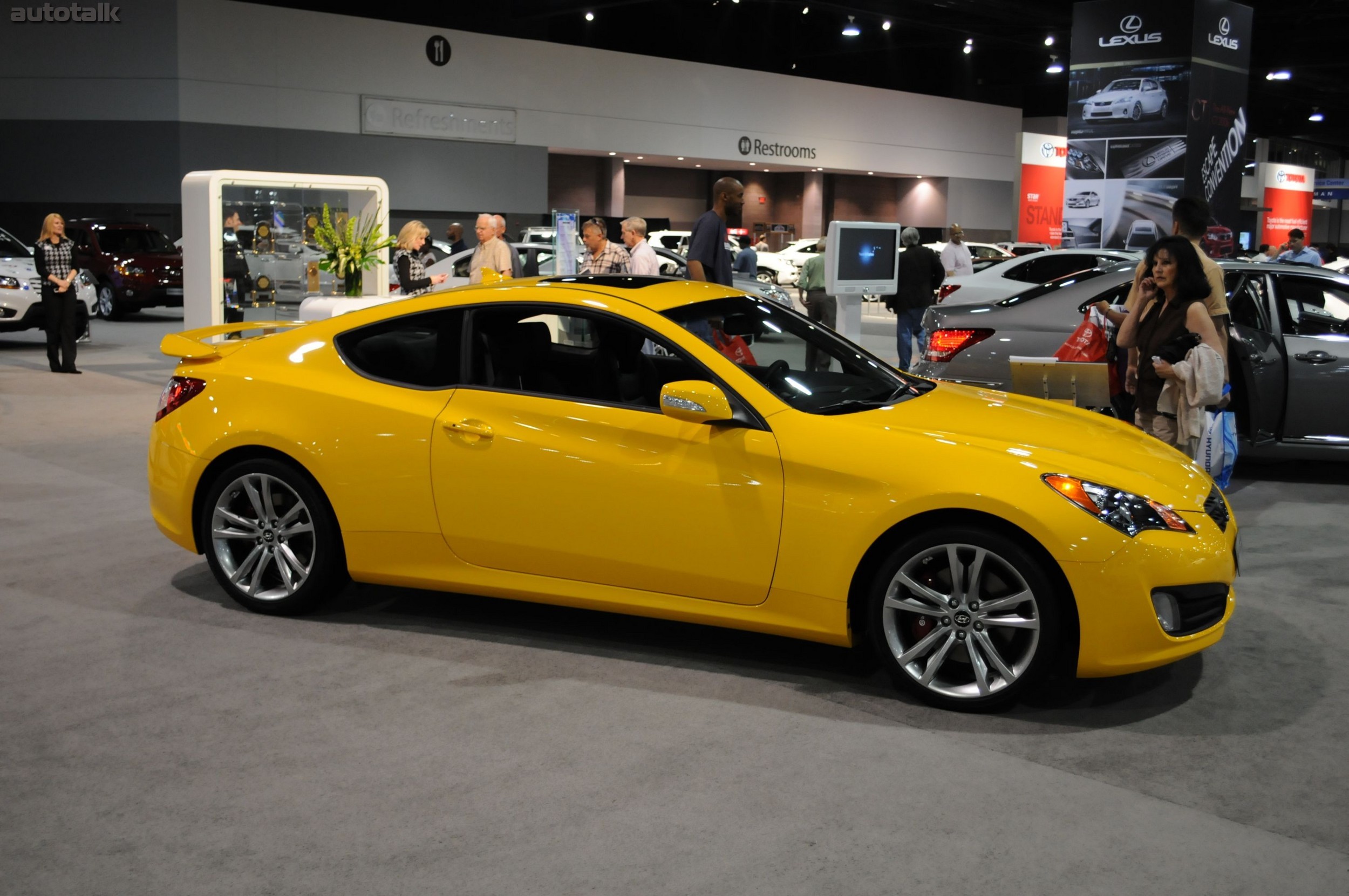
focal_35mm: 39
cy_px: 448
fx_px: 1460
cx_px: 674
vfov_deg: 34.1
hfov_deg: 49.6
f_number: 4.2
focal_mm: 26
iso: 800
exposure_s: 1/60
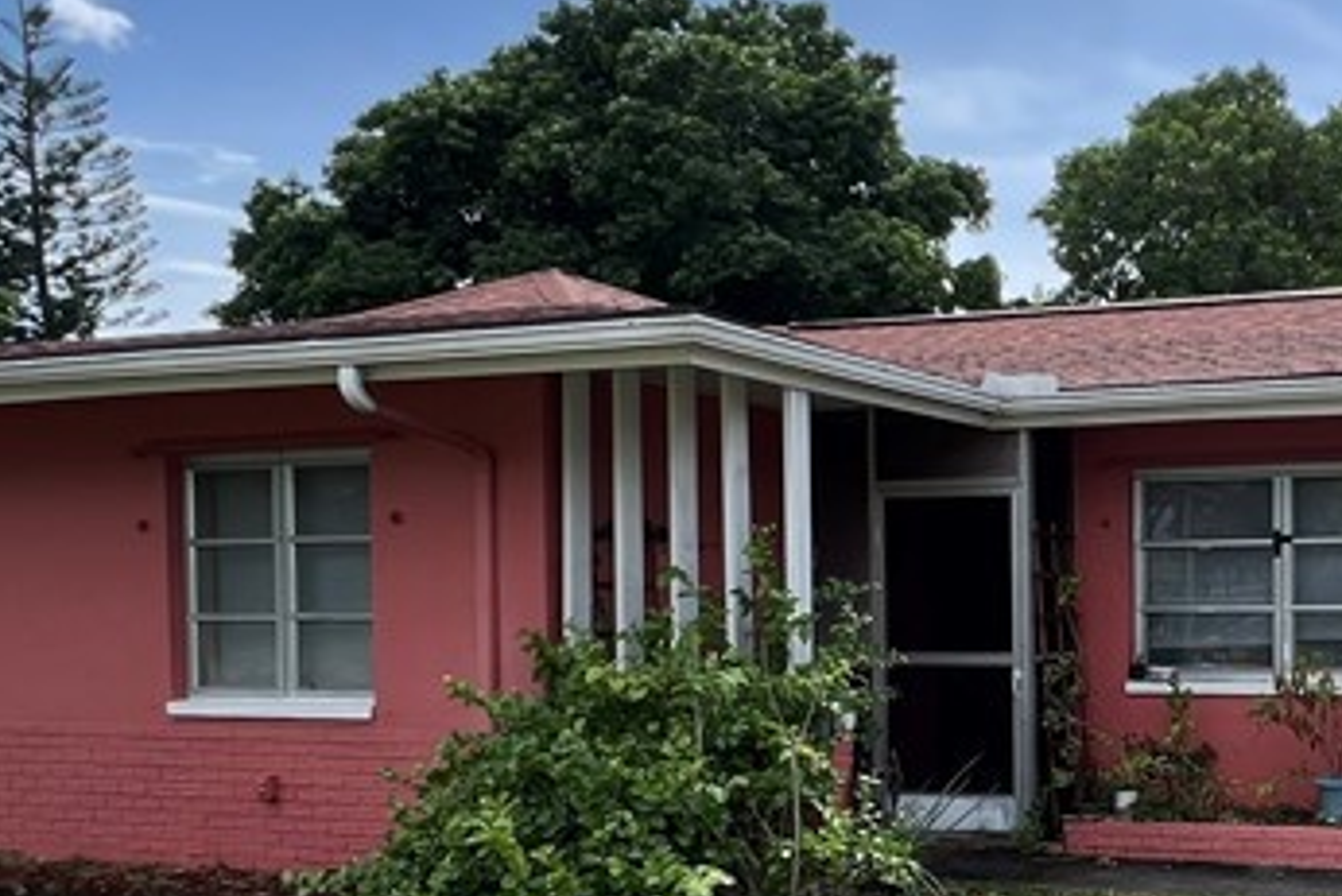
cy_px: 644
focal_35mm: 40
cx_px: 1233
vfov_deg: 32.9
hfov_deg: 43.8
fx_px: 1492
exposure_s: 1/664
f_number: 1.8
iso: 32
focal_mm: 1.57
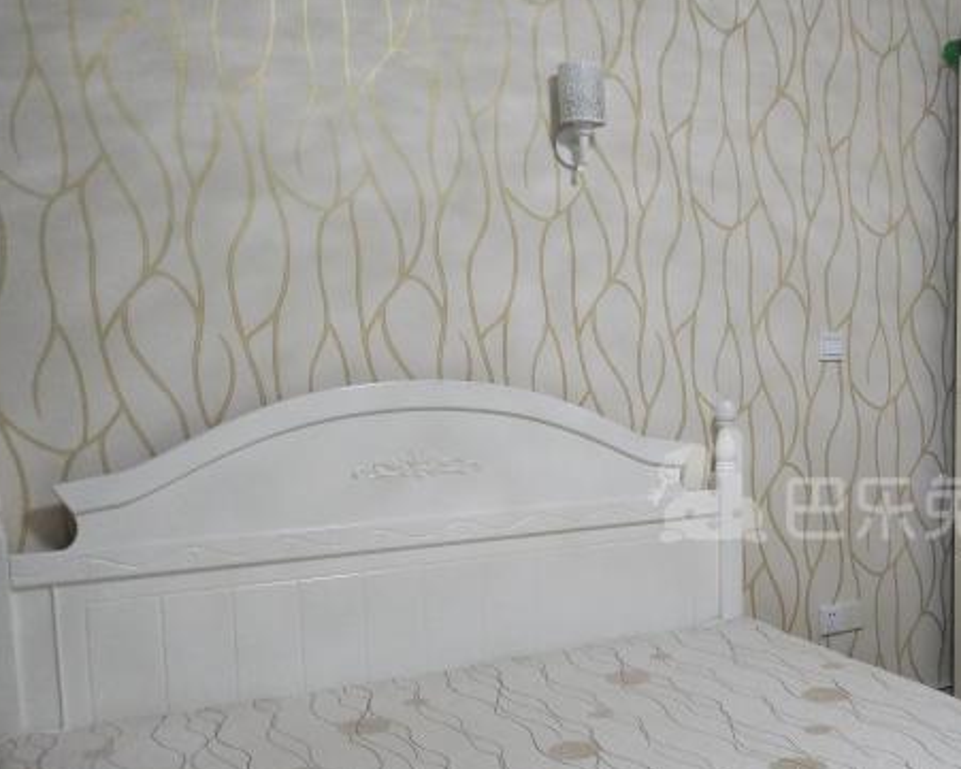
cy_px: 486
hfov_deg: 38.9
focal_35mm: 45
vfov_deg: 33.3
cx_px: 818
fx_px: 1280
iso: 829
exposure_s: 1/33.3
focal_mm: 4.75
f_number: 1.8
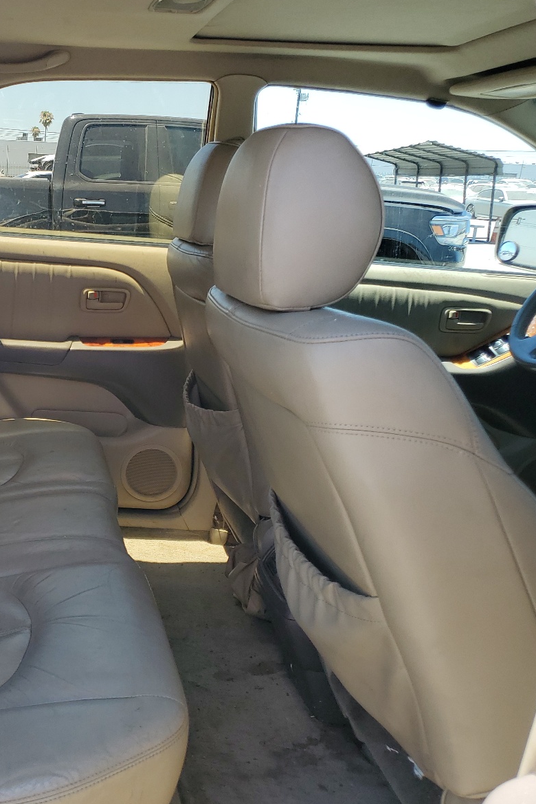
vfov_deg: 51.9
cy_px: 403
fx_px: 826
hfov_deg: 33.2
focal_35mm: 37
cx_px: 10
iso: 50
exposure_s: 1/667
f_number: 1.5
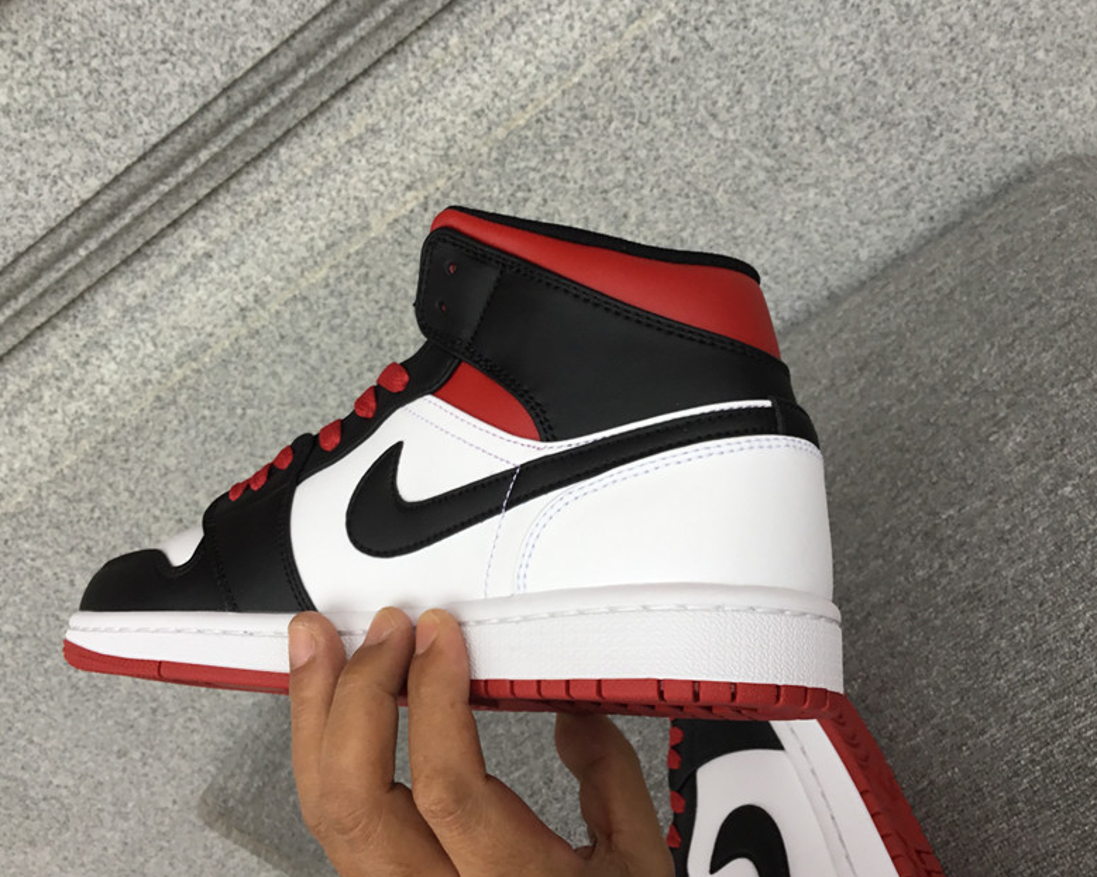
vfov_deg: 42.2
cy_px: 436
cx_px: 523
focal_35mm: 35
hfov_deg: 51.5
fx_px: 1136
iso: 32
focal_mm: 3.3
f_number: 2.4
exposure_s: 1/100
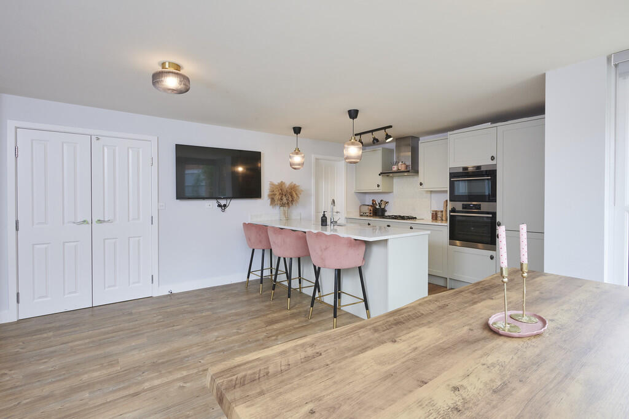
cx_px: 314
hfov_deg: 93.3
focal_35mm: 17
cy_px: 210
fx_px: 297
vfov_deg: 70.5
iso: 500
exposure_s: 1/25
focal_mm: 17
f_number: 13
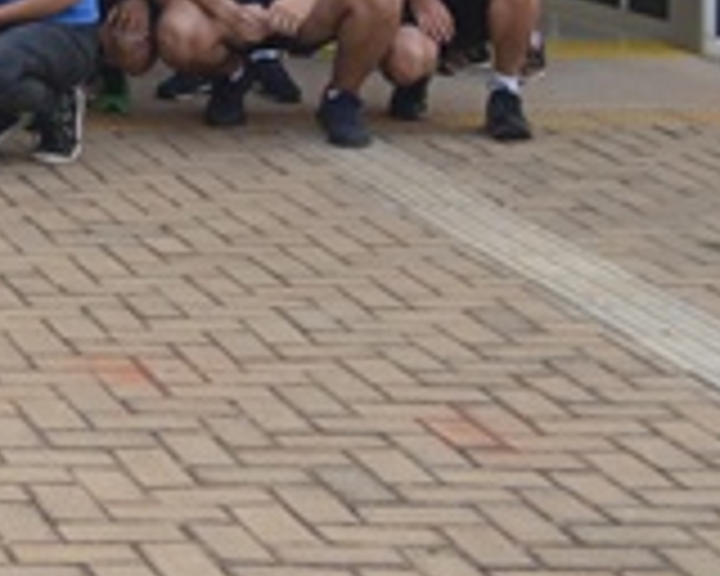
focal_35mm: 127
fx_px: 2706
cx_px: -572
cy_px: -256
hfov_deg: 13.6
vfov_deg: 11.7
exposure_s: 1/125
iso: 200
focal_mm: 24
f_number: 5.6
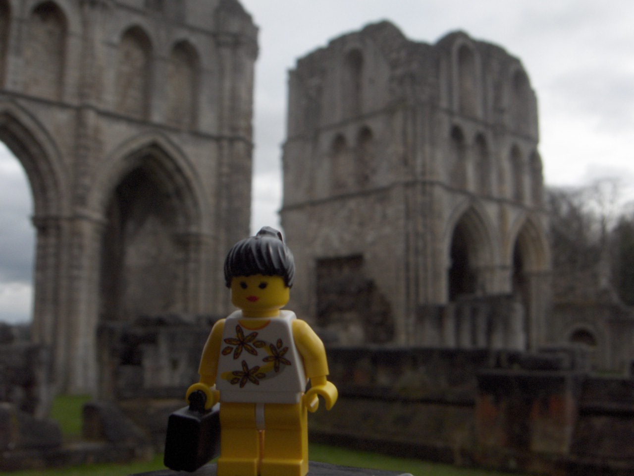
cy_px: 238
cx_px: 317
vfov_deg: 36.8
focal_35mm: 39
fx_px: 714
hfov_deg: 47.9
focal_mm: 8
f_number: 4.8
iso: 100
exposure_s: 1/541
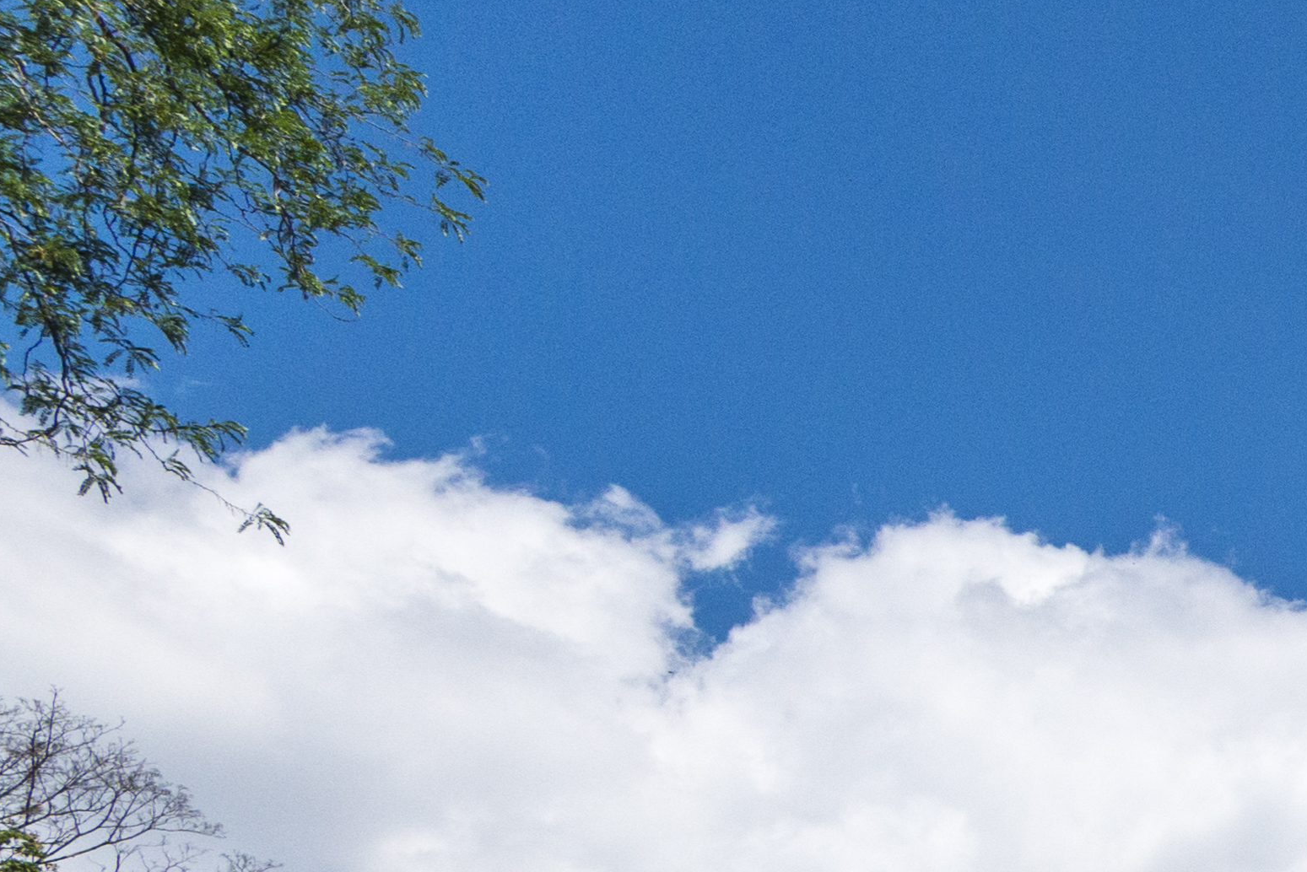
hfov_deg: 16.7
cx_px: 2844
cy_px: 1284
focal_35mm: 76
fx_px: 2760
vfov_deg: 16.5
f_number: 8
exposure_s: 1/4000
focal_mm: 16
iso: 1000
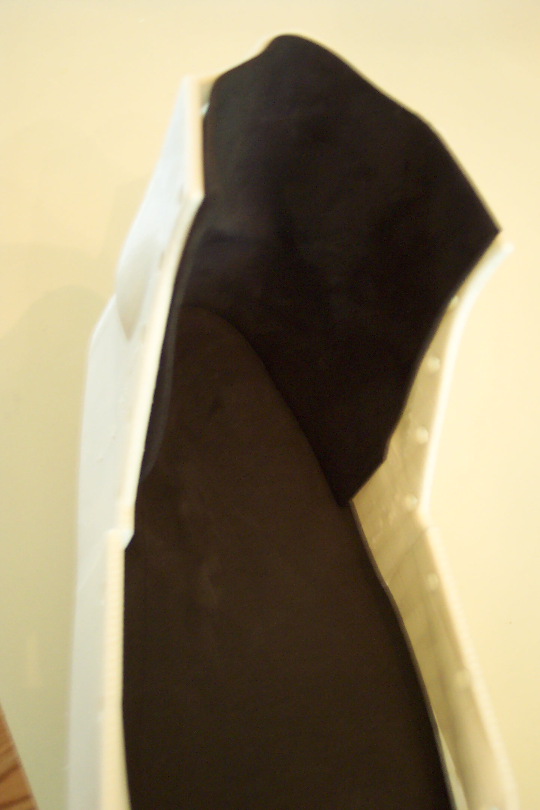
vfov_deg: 50.7
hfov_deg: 35.1
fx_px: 855
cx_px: 270
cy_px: 405
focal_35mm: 38
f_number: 2.8
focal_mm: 8
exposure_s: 1/8
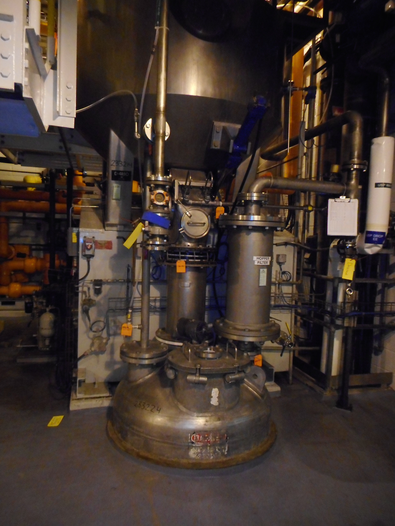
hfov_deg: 54.9
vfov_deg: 69.4
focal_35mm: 25
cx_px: 198
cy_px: 263
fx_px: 380
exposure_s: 1/25
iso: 560
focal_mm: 4.5
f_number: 3.7
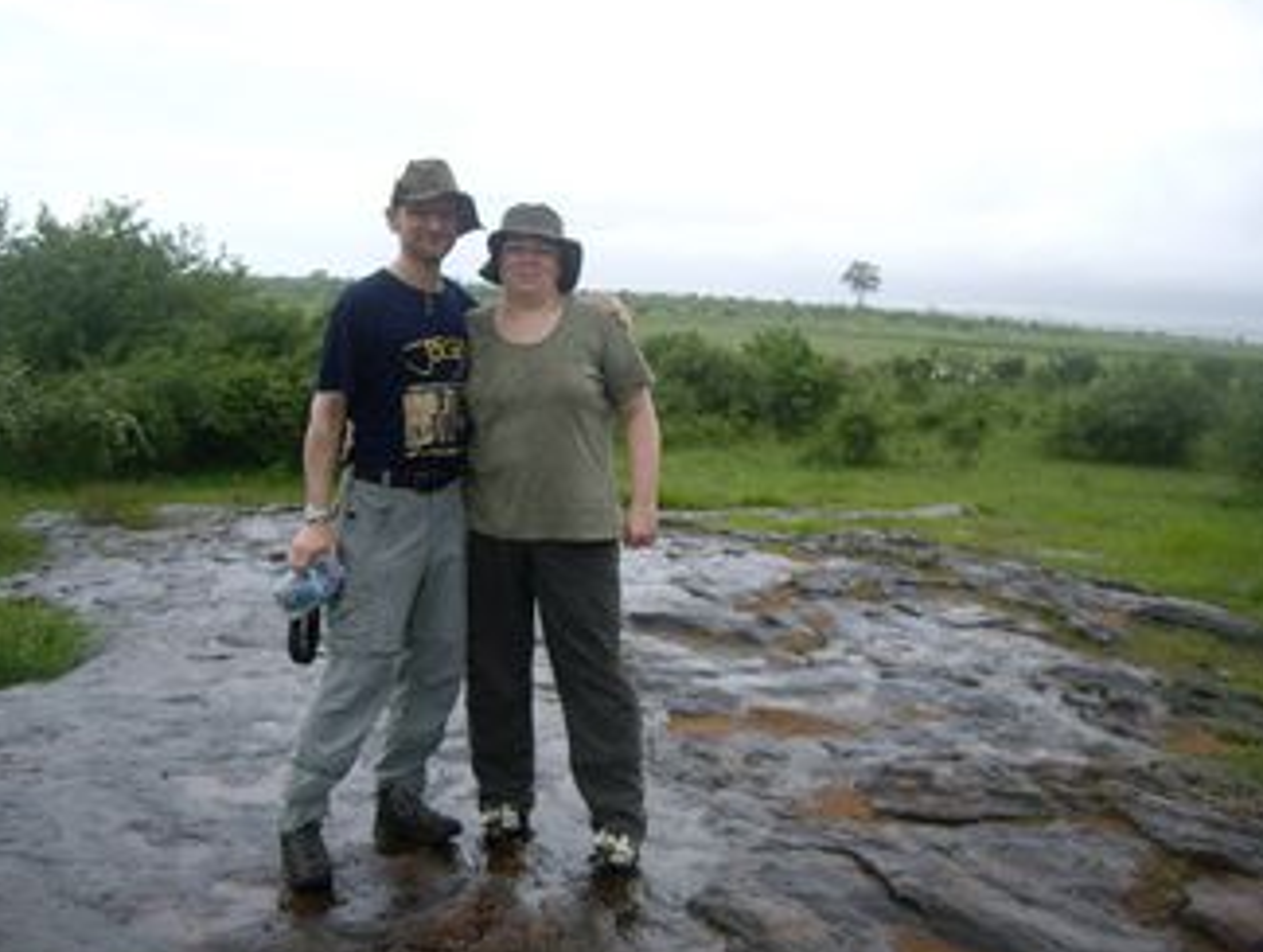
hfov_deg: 45.7
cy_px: 455
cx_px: 600
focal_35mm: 41
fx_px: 1498
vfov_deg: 35.2
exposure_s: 1/60
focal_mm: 6.2
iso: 100
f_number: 2.7
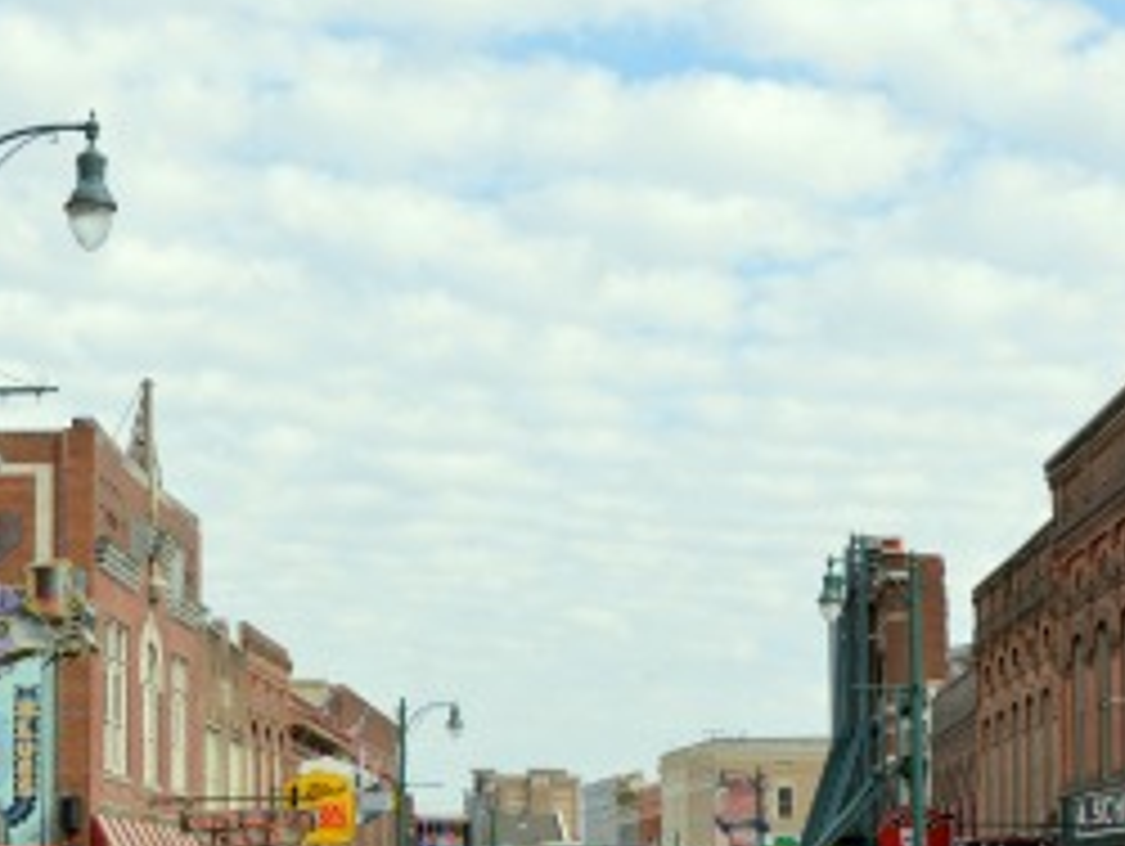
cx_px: 612
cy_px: 788
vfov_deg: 19.0
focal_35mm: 76
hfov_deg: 25.6
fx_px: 2472
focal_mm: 24
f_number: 7.1
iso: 100
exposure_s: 1/200
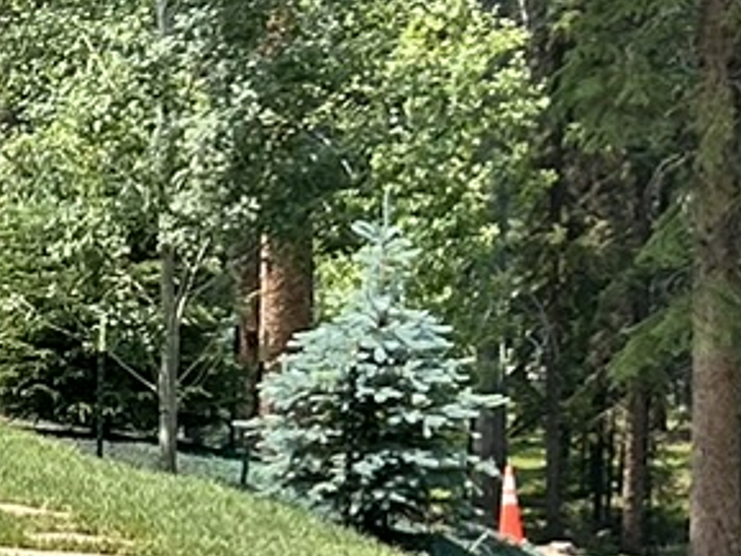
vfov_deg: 8.0
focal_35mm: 184
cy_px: 679
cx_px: -892
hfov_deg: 9.8
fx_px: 3940
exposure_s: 1/2632
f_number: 1.5
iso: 50
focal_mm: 5.7
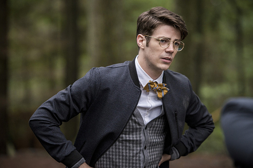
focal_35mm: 145
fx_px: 1019
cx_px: 130
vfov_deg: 9.5
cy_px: 84
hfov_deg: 14.2
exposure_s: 1/125
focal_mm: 140
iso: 1600
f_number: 2.8
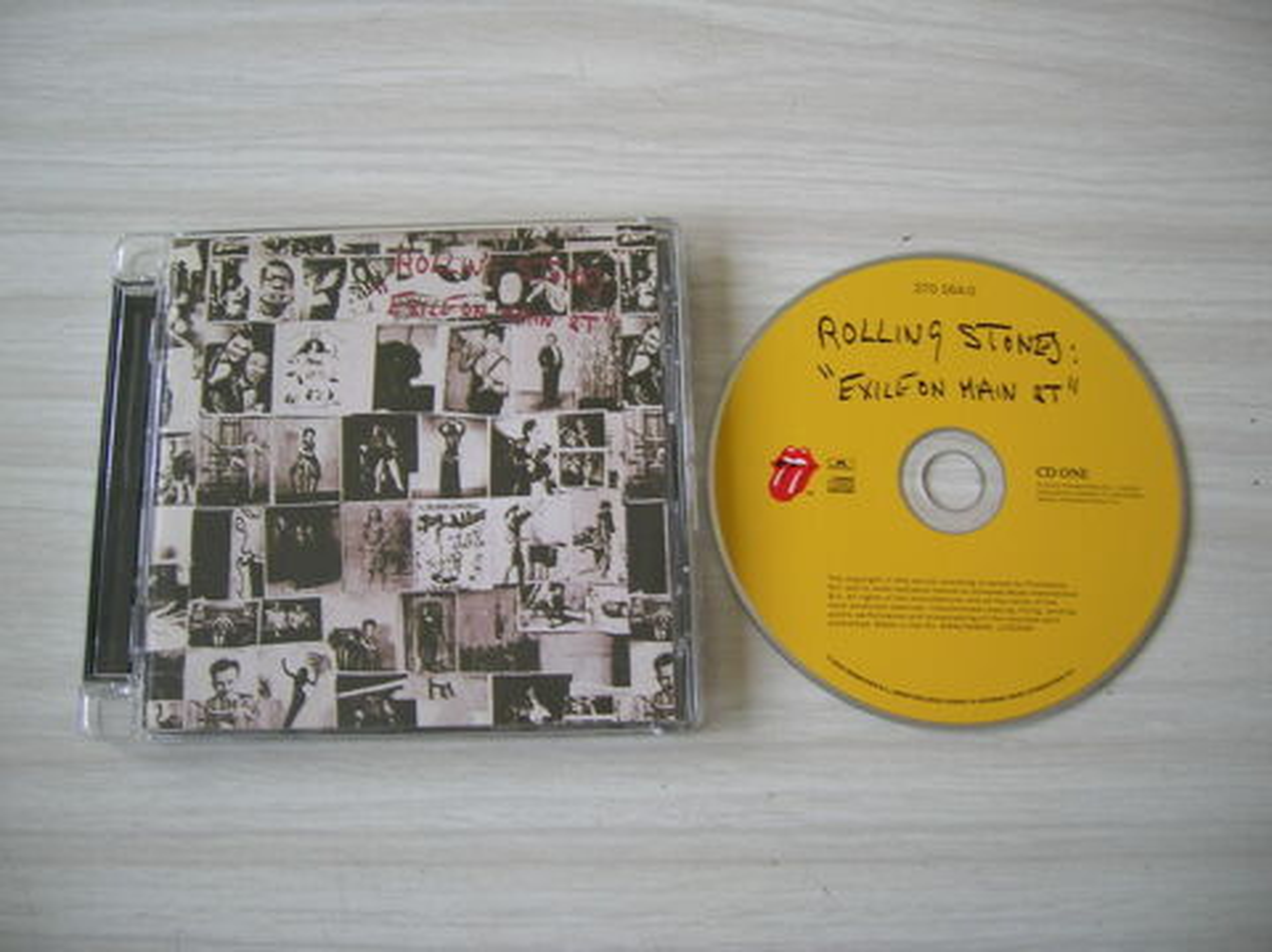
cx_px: 636
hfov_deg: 54.0
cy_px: 476
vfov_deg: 41.7
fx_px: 1248
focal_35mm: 34
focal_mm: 5.7
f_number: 2.9
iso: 50
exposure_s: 1/6.4
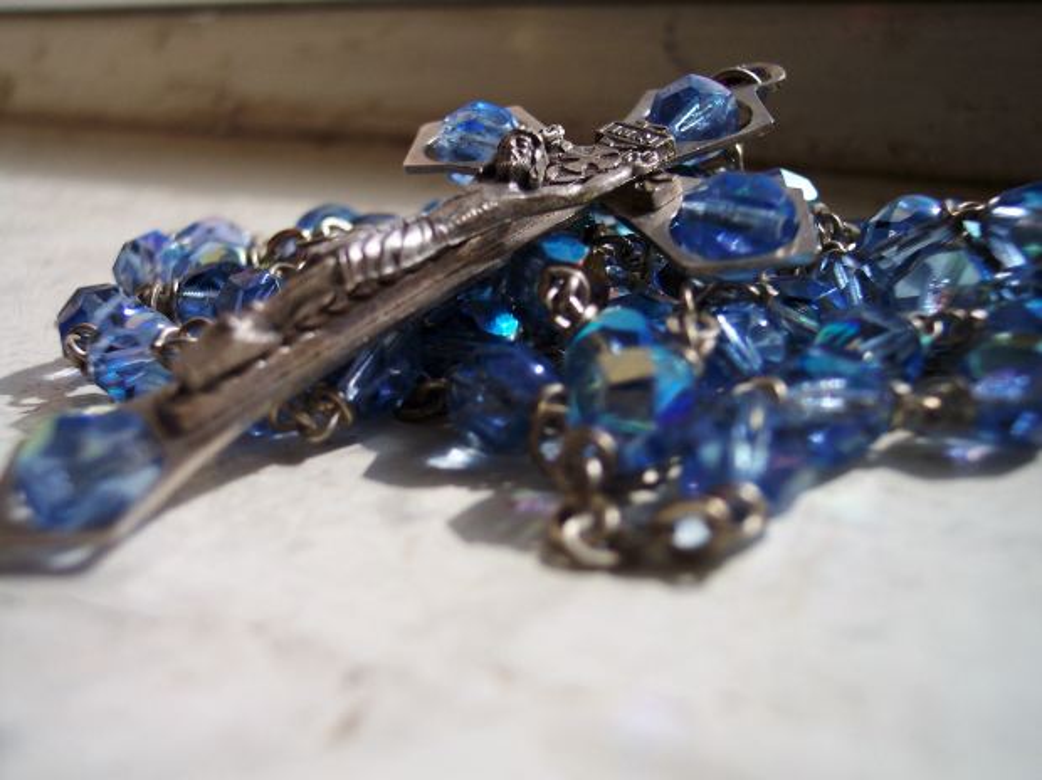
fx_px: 1143
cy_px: 390
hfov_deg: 49.0
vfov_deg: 37.7
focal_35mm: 38
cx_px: 521
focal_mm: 8
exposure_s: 1/700
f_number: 2.8
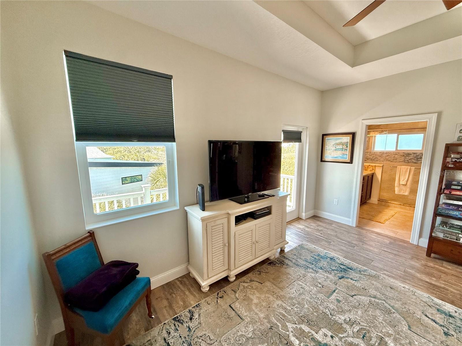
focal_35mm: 14
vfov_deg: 85.7
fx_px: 187
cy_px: 173
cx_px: 231
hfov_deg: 102.1
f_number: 2.2
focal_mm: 2.22
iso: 160
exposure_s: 1/120
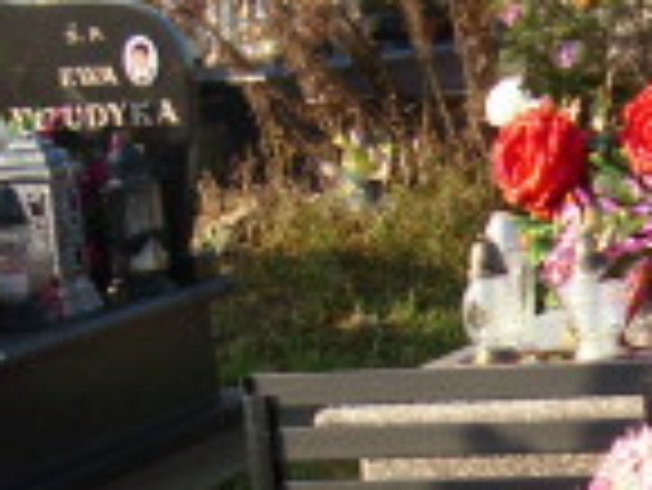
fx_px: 3073
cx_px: 1151
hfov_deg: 11.3
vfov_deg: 9.0
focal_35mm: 163
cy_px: 629
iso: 50
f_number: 2.8
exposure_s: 1/521
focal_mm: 6.2
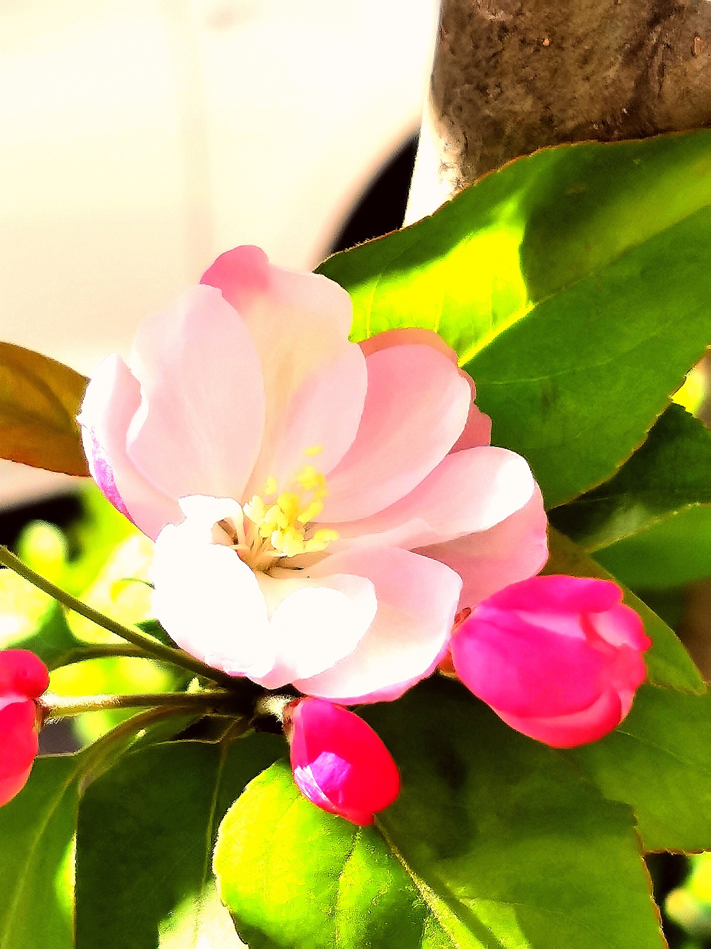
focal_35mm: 109
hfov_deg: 13.6
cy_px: 474
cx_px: 356
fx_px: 2985
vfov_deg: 18.0
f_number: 1.4
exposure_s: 1/1894
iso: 50
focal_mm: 4.66
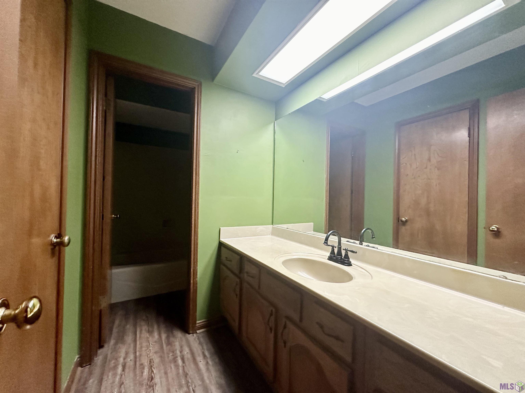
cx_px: 262
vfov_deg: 85.7
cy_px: 196
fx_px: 212
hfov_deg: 102.1
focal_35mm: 14
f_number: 2.2
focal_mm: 2.22
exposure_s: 1/60
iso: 640
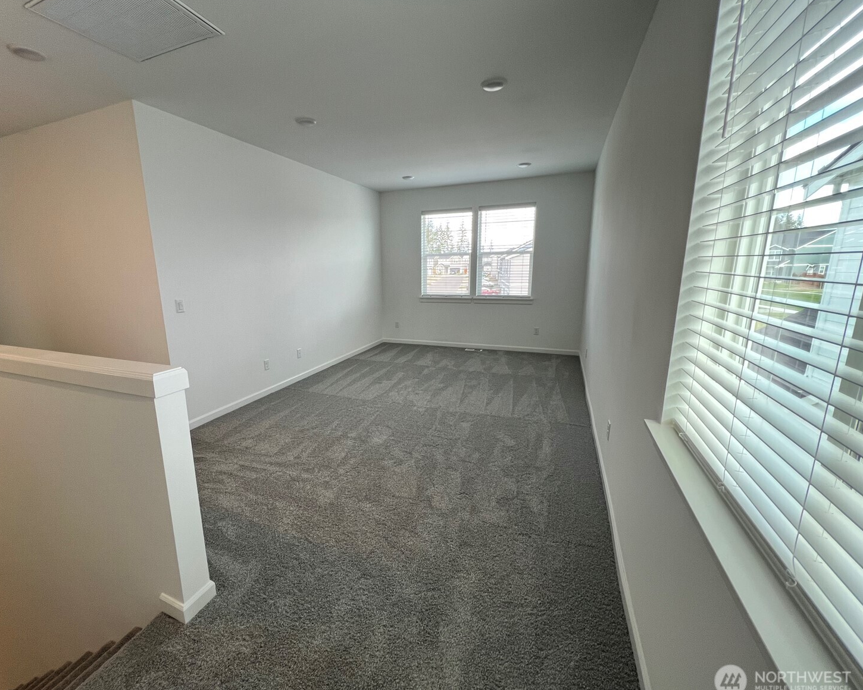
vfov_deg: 88.0
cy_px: 348
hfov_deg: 100.4
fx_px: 358
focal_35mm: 14
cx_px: 393
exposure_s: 1/120
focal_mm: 1.57
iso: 100
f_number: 1.8
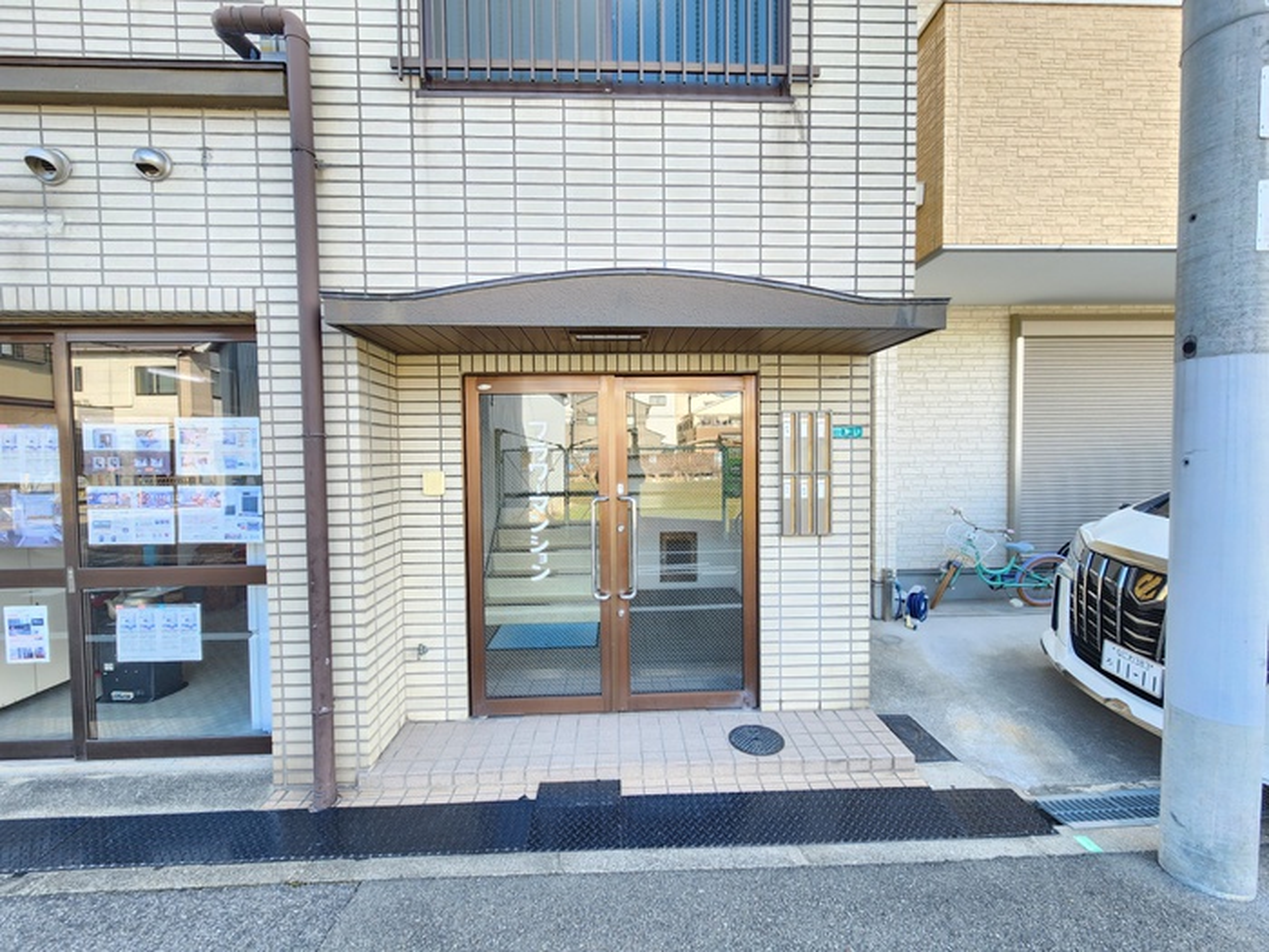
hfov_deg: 106.2
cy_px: 476
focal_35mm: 13
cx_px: 634
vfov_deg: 89.9
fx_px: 477
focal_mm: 2.2
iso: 64
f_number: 2.2
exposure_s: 1/100
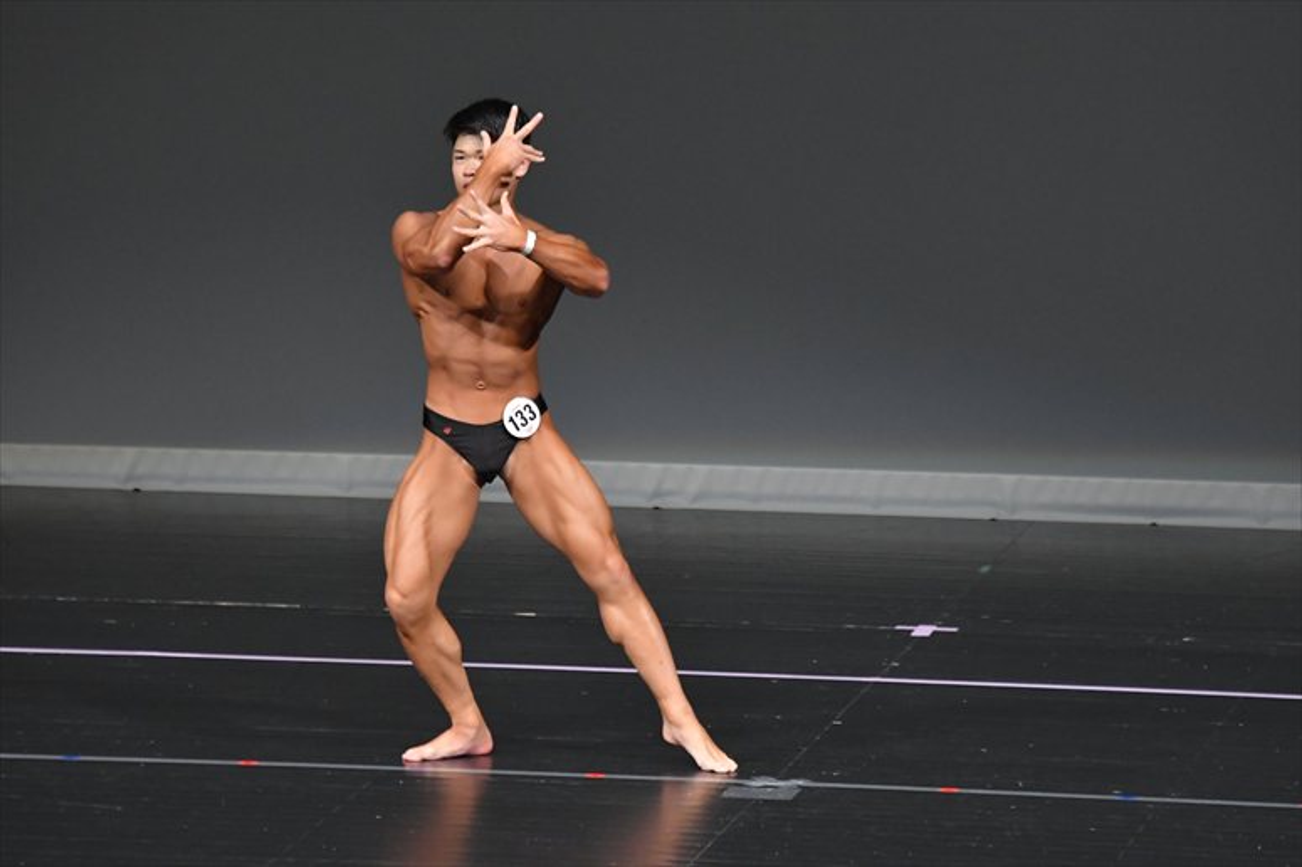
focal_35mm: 315
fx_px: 11387
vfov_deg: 4.4
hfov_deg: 6.5
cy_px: 434
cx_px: 651
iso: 4000
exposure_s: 1/400
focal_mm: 210
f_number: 5.6
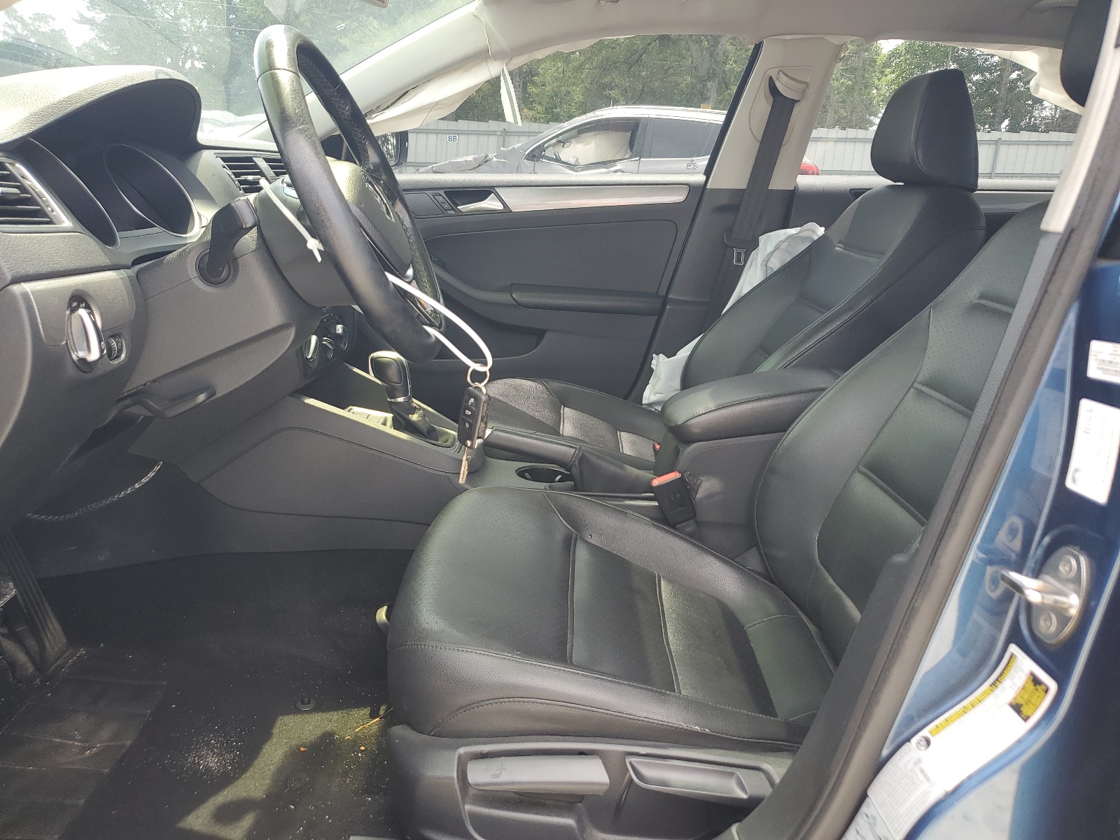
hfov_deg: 67.3
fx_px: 841
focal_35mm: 26
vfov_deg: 53.1
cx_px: 560
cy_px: 420
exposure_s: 1/250
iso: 50
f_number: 1.5
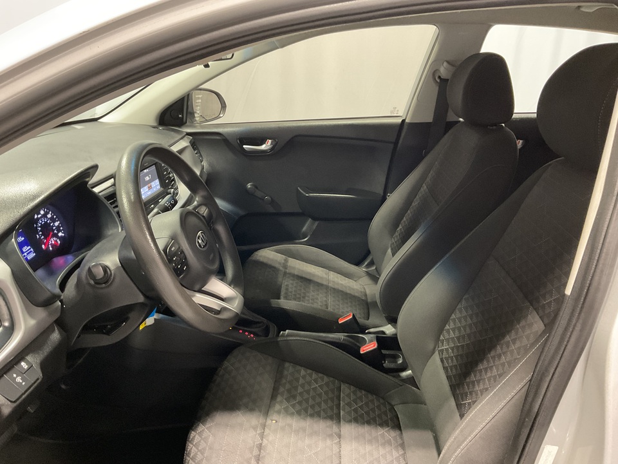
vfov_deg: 48.2
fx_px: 518
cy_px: 232
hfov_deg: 61.7
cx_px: 309
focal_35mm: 29
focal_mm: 3
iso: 250
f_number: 1.8
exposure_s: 1/25
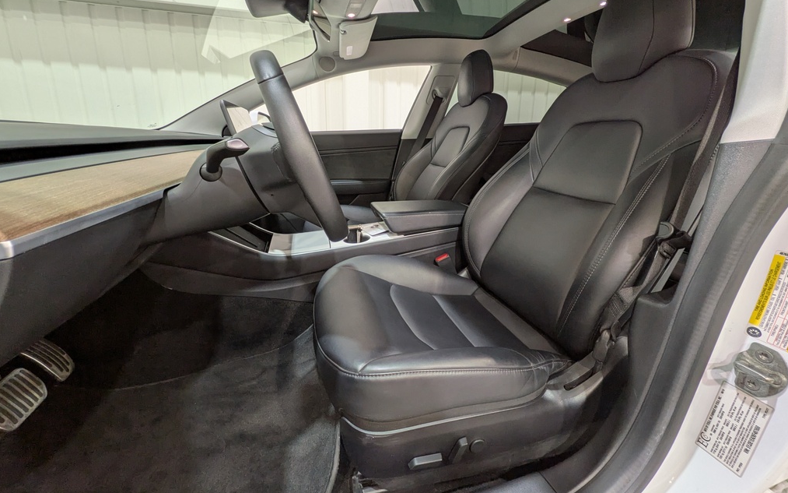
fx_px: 322
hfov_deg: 101.5
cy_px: 210
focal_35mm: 15
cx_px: 396
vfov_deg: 74.3
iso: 108
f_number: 2.2
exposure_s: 1/50
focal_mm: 1.83
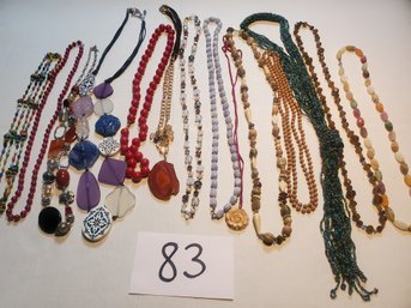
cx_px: 206
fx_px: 309
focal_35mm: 26
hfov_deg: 67.3
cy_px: 154
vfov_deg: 53.0
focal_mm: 4.3
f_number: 2.4
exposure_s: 1/40
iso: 250
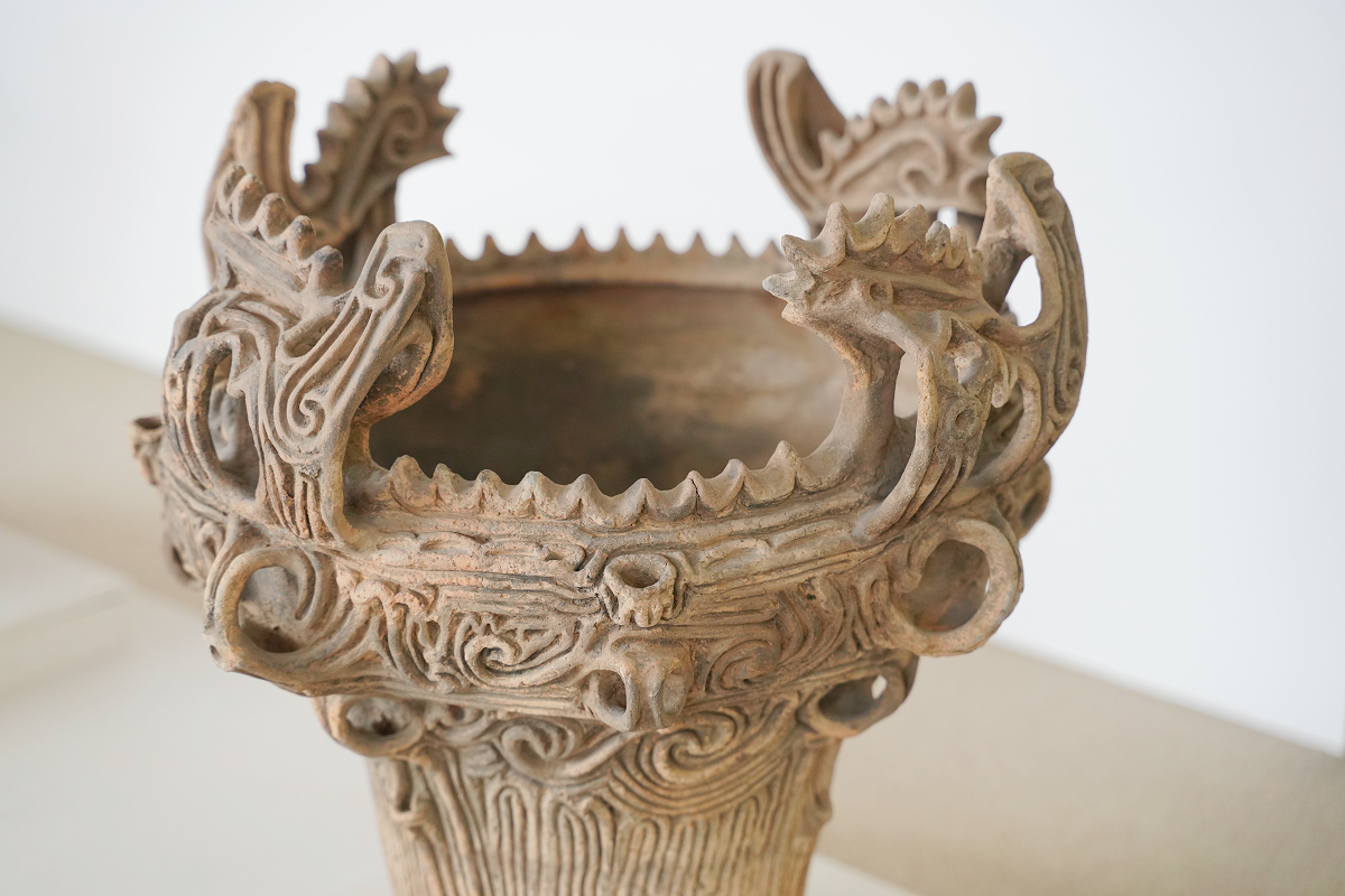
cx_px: 672
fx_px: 2802
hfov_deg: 27.0
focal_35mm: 75
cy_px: 448
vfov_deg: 18.2
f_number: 3.5
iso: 1600
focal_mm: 75
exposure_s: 1/160
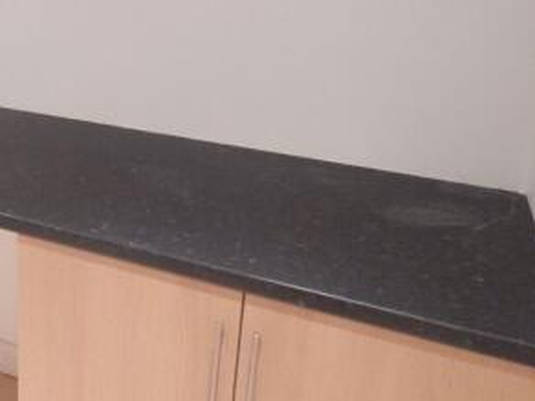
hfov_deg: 37.1
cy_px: 100
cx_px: 6
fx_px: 711
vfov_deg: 31.0
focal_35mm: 46
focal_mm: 4
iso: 400
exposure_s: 1/13
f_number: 3
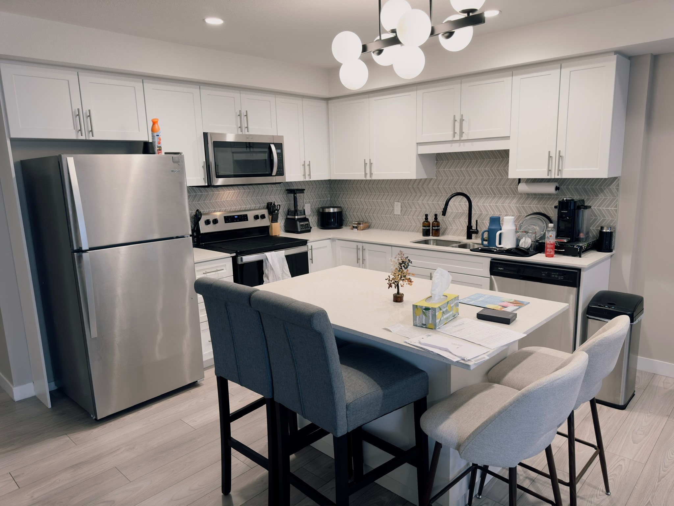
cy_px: 253
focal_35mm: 24
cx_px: 337
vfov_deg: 56.8
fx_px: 467
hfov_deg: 71.6
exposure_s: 1/60
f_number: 1.78
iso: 125
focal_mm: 6.76
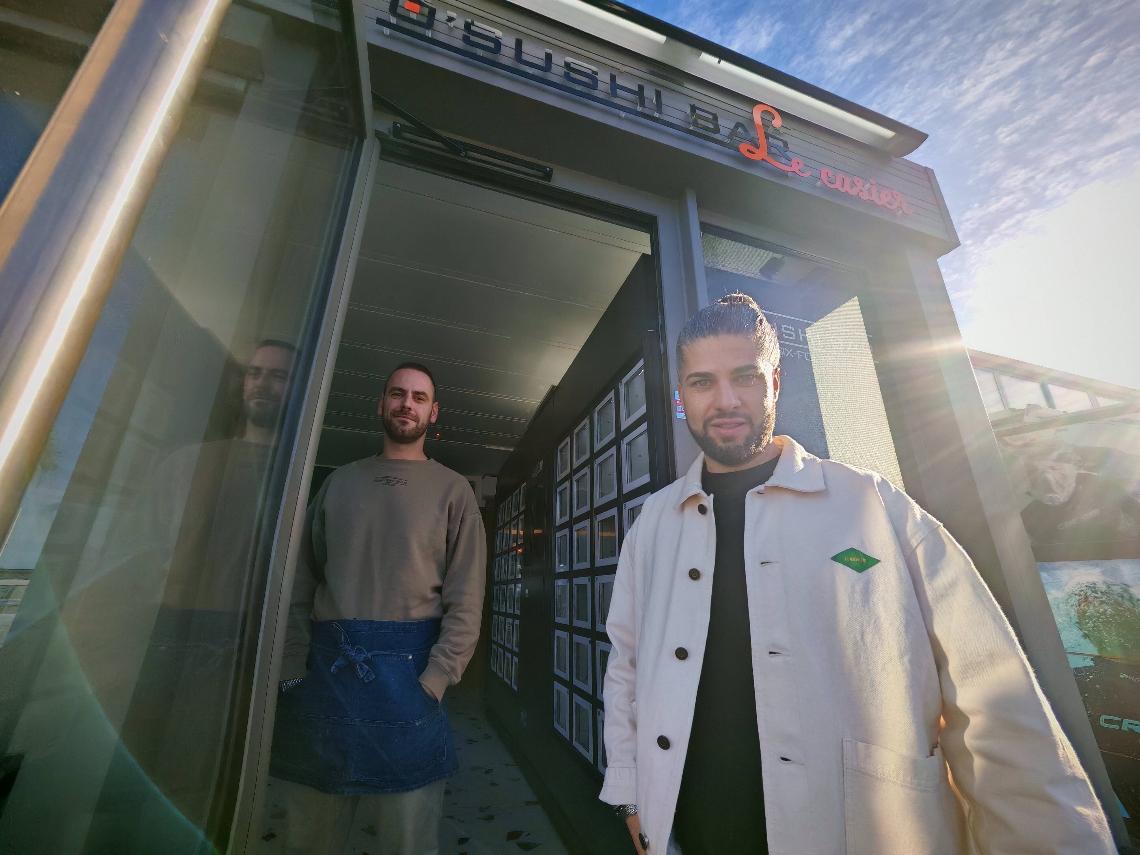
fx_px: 428
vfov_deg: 89.9
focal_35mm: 13
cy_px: 428
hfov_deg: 106.2
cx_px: 570
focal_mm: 1.82
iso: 50
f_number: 2
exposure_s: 1/1100
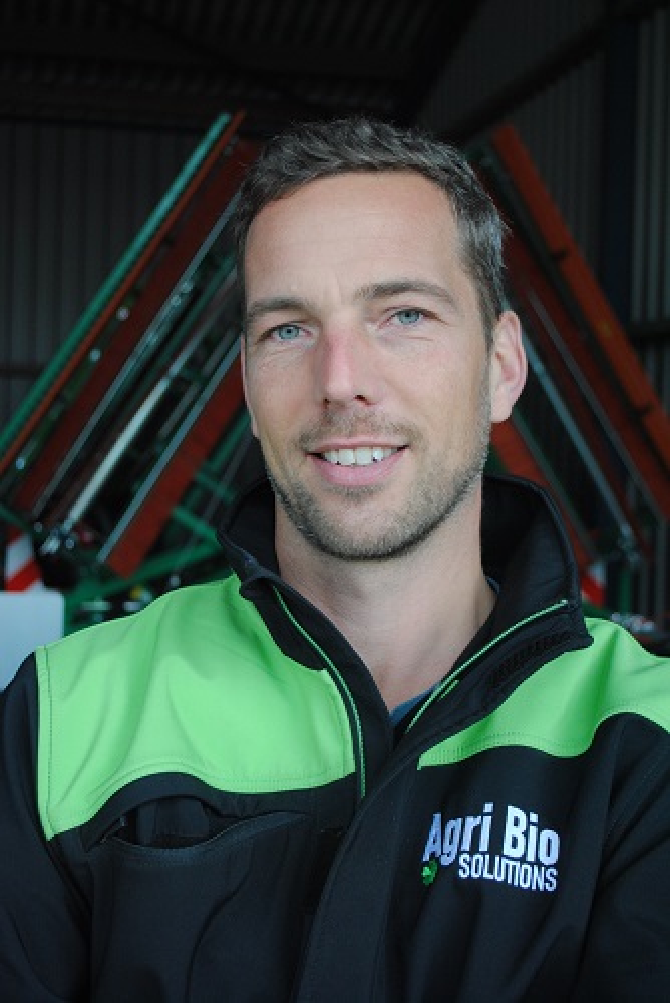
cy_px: 502
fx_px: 1463
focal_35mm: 52
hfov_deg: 25.8
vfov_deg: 37.8
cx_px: 335
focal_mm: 35
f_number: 5
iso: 400
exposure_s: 1/30
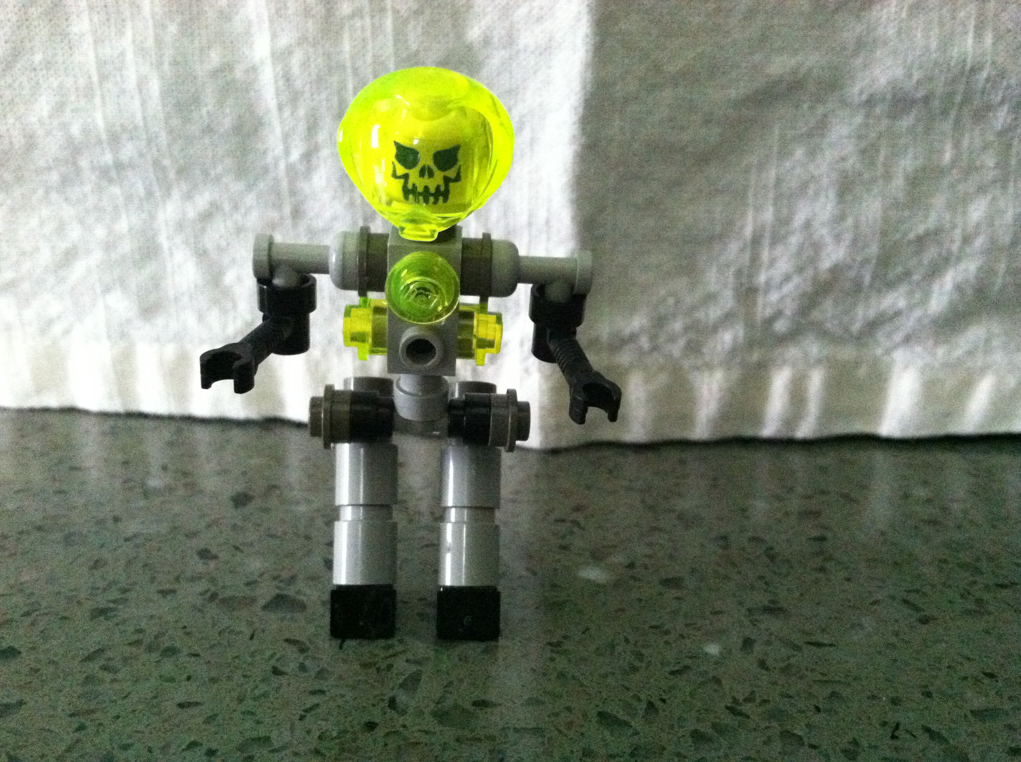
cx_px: 510
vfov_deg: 40.6
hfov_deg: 52.7
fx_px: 1031
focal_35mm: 35
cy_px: 381
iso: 1000
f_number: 2.8
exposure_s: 1/15
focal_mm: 3.85
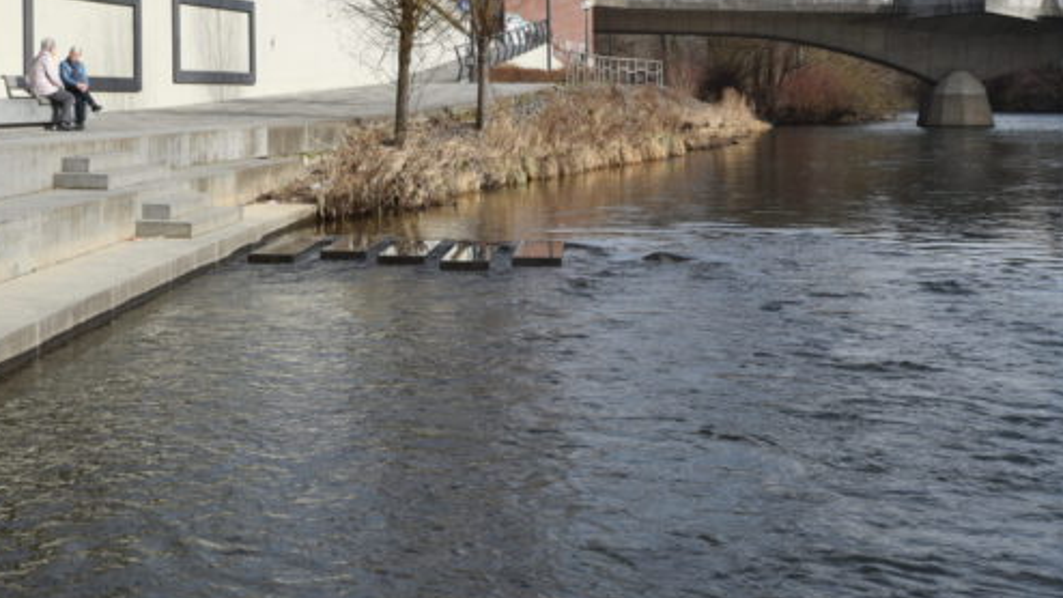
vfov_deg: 20.6
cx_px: 245
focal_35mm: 57
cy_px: 52
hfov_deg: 35.7
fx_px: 1607
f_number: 5.6
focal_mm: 35
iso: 100
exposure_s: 1/320
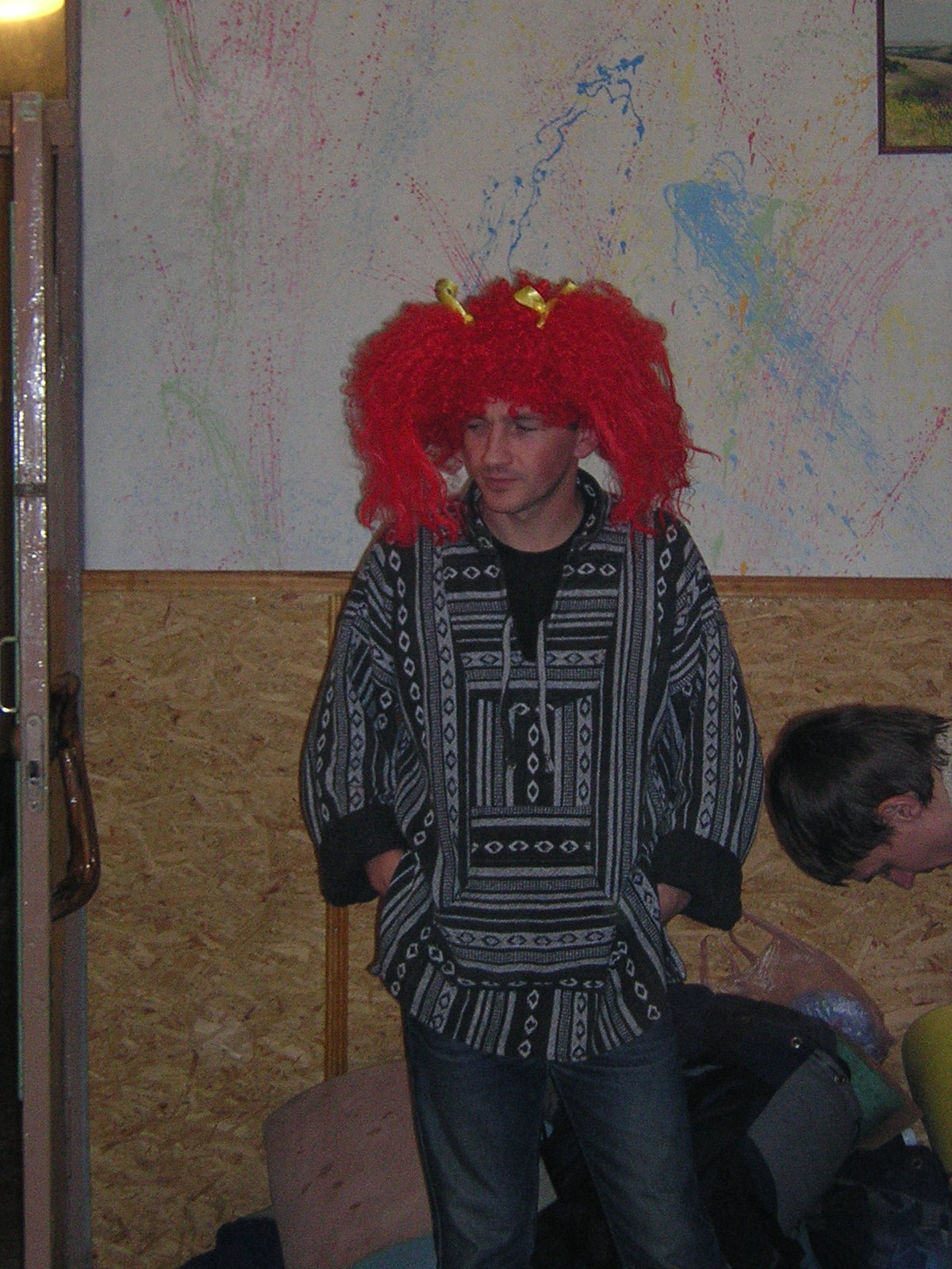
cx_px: 476
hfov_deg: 18.2
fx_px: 2970
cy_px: 634
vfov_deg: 24.1
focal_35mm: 81
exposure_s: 1/60.1
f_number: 4
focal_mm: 10.6
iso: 400
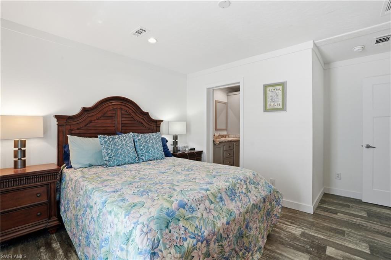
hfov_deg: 96.8
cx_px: 196
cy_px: 130
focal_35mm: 16
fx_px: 174
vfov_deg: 73.7
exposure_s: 1/125
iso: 400
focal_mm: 16
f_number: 9
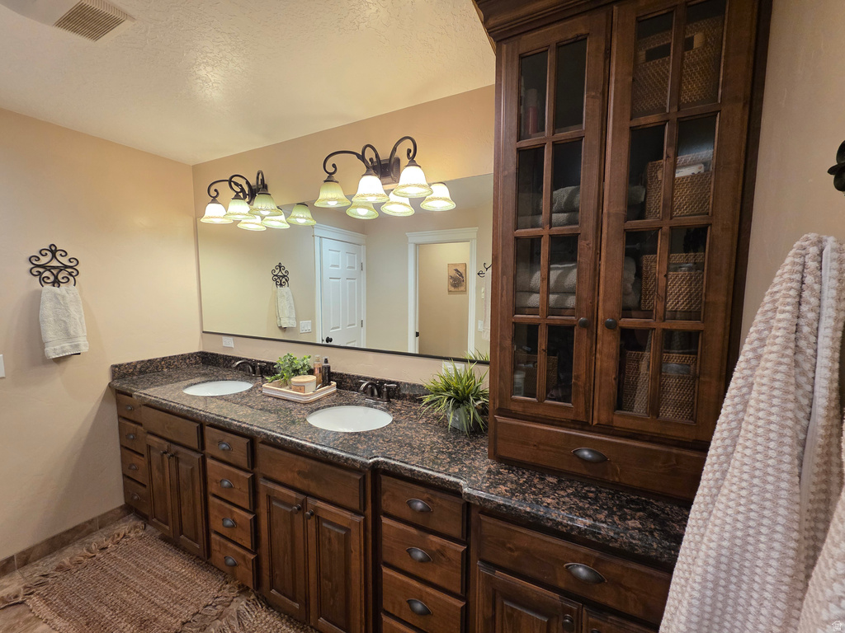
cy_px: 316
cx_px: 422
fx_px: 317
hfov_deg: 106.2
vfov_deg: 89.9
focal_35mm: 13
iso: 250
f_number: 1.9
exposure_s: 1/120
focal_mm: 2.2
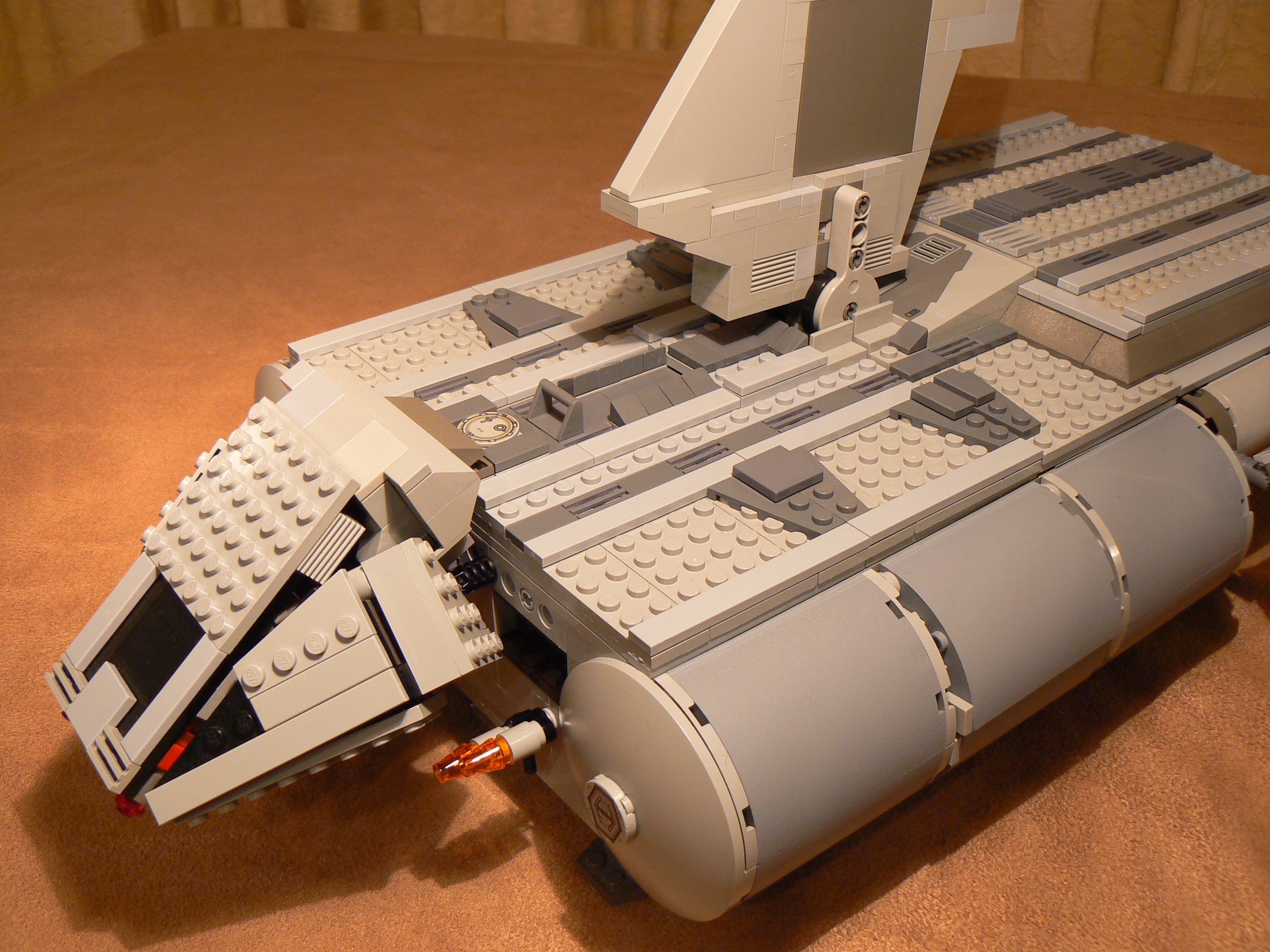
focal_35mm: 36
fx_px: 1321
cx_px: 635
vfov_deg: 39.7
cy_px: 476
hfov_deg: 51.4
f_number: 3.2
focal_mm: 6
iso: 100
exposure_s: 1/6
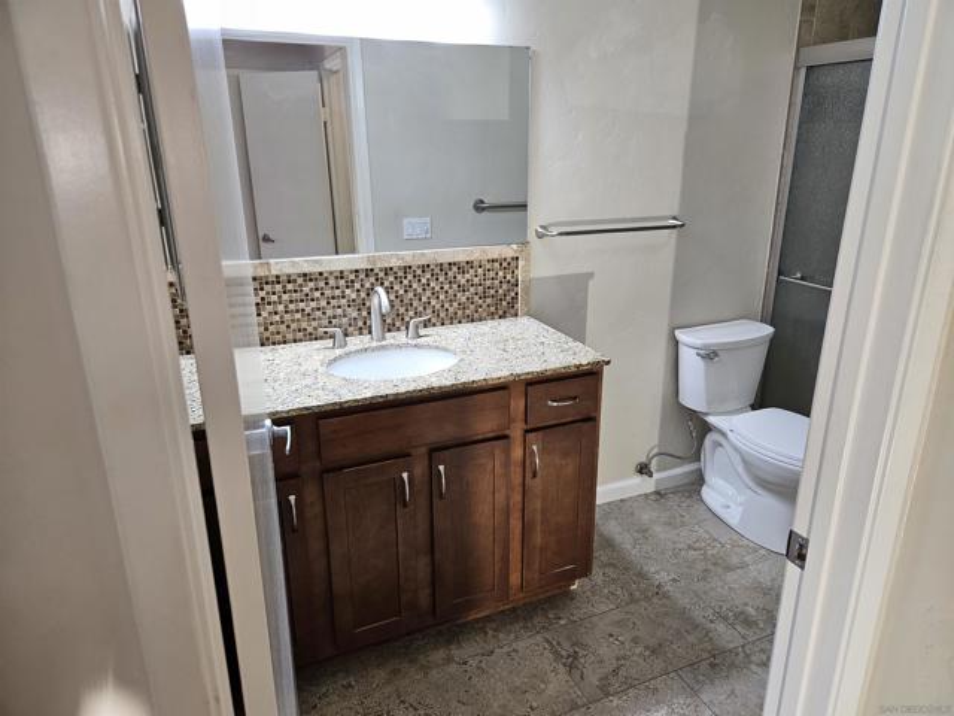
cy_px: 358
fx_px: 634
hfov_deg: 73.9
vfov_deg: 58.9
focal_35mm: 23
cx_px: 477
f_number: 1.8
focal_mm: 5.4
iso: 250
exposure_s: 1/120
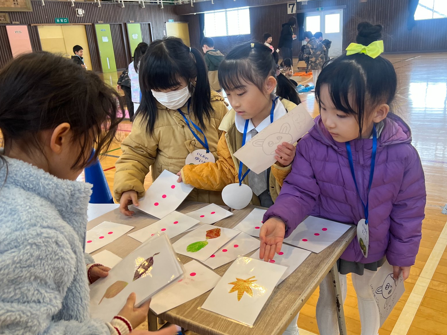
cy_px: 180
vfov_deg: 44.1
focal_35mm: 32
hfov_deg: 56.8
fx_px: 413
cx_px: 230
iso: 100
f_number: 1.5
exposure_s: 1/100
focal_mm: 5.7
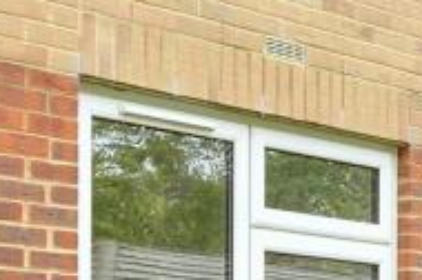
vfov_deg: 8.3
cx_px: 629
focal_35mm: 162
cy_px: 421
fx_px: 1896
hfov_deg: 12.1
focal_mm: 20
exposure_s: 1/10
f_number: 8
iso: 160
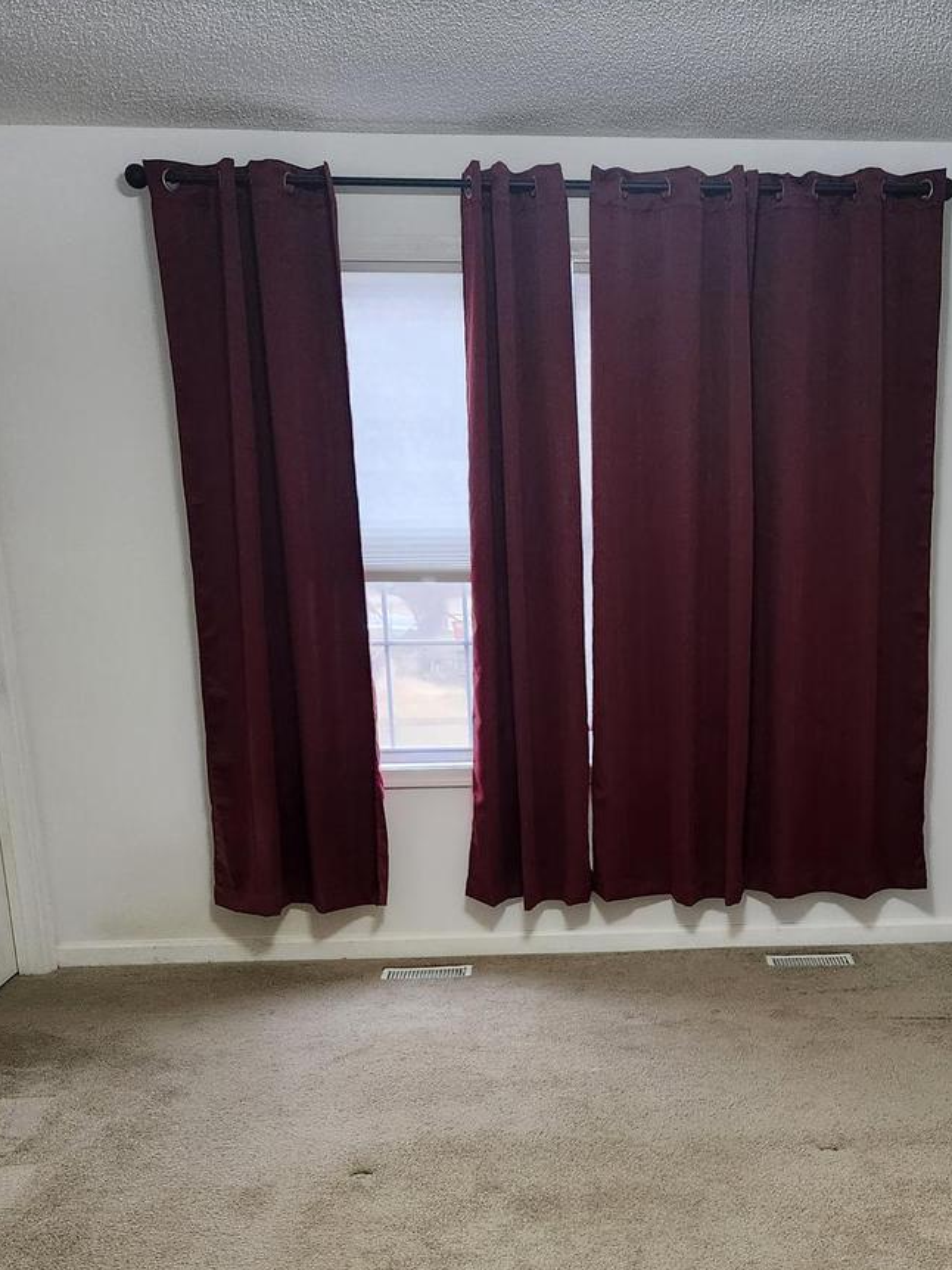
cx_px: 724
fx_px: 1504
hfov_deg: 34.3
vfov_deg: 44.5
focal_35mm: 41
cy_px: 928
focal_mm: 5.4
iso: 800
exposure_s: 1/120
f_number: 1.8
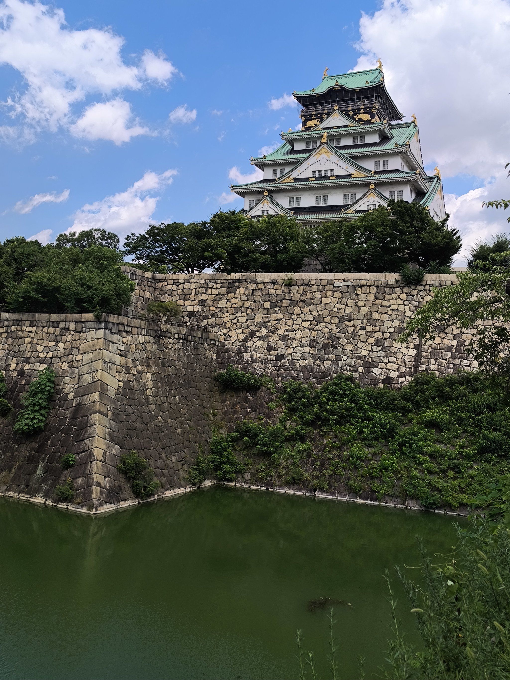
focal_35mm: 33
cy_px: 340
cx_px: 255
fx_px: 648
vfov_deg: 55.4
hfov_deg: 42.9
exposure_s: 1/3333
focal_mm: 5.35
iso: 80
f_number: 1.7
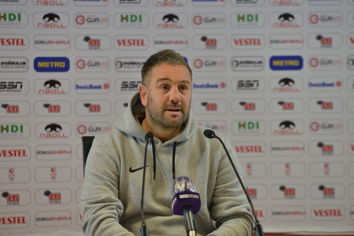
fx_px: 1966
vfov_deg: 6.9
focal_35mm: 200
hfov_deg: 10.3
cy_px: 118
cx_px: 177
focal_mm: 200
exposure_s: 1/60
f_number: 4
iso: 400
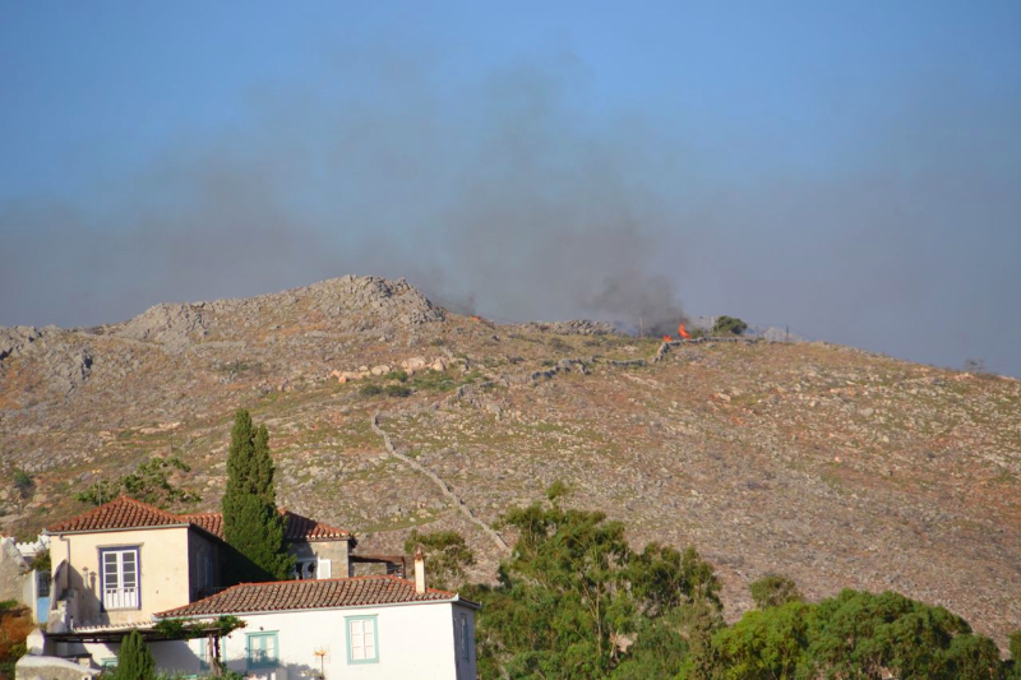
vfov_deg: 4.6
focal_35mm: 300
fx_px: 8506
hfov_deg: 6.9
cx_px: 510
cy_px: 340
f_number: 6.3
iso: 400
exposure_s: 1/2000
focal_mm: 200
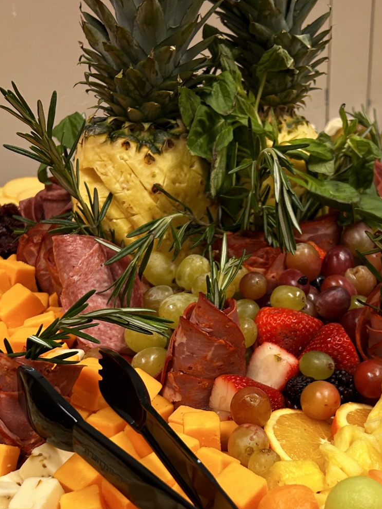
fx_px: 794
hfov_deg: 26.9
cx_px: 247
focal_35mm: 54
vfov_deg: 35.0
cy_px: 362
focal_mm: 5.7
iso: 80
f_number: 1.5
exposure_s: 1/120
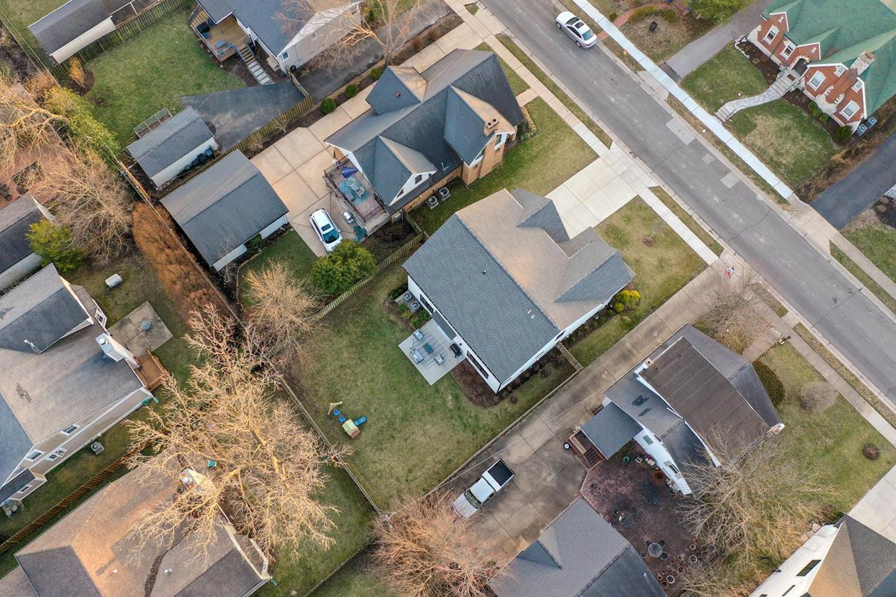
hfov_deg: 58.6
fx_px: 796
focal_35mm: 32
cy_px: 280
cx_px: 412
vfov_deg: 41.1
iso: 200
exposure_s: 1/80
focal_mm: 10.26
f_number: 3.5
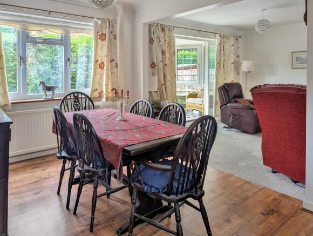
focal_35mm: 24
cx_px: 156
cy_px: 118
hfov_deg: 71.5
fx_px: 217
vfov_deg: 57.0
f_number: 1.85
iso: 40
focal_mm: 6.81
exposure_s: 1/49.2
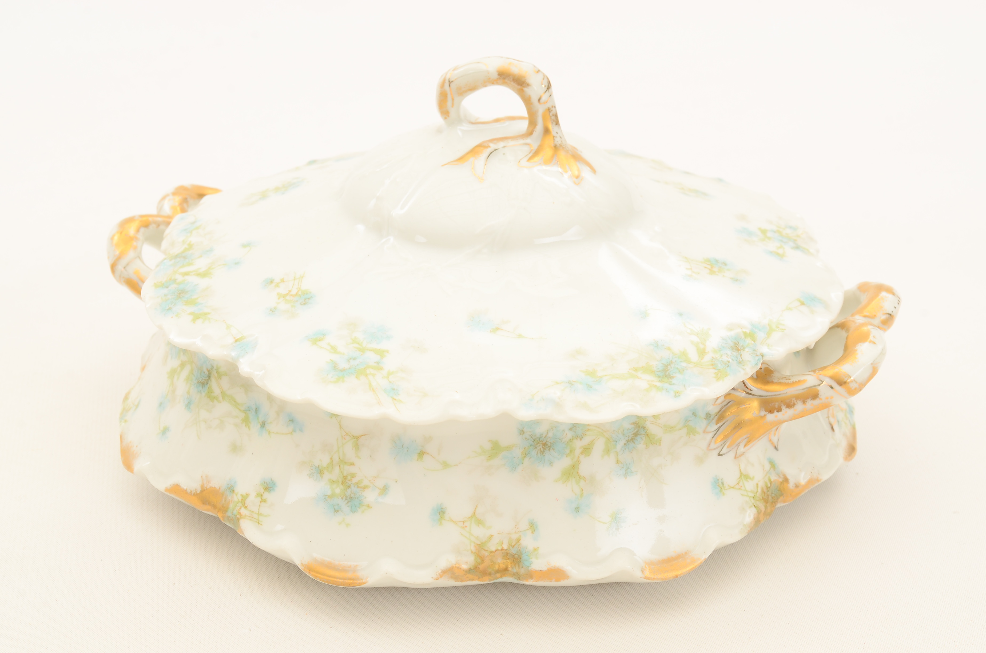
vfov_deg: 22.5
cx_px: 493
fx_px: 1640
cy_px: 326
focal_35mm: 60
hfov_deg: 33.5
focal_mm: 40
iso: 320
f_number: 13
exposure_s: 1/60
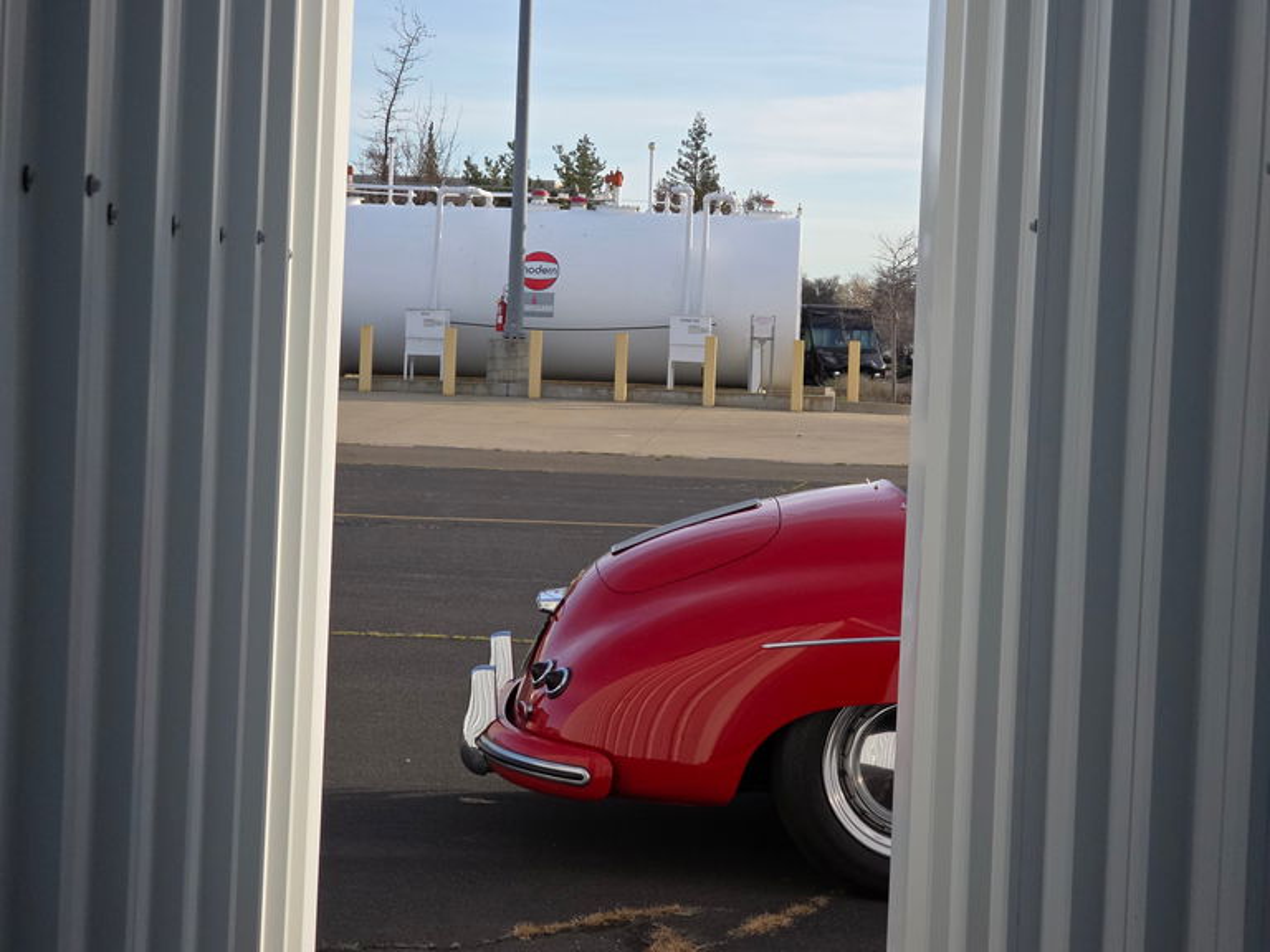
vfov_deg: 21.3
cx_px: 635
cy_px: 476
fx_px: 2531
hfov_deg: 28.2
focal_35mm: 69
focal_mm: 7.9
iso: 50
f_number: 2.4
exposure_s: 1/1228
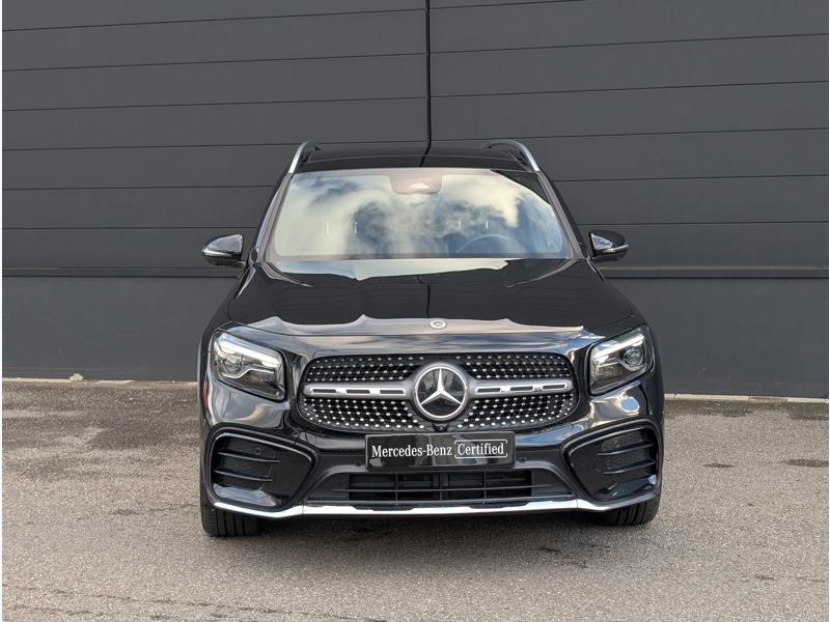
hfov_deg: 38.9
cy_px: 311
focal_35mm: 49
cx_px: 415
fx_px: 1175
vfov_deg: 29.7
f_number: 1.68
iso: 67
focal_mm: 6.9
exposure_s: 1/334
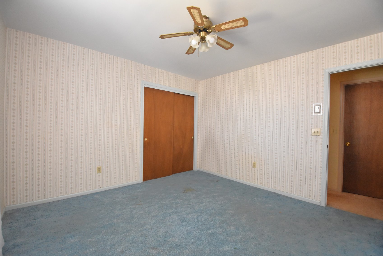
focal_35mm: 15
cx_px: 192
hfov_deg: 100.3
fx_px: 160
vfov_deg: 77.4
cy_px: 128
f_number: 4
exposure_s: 1/60
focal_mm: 10
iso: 3200
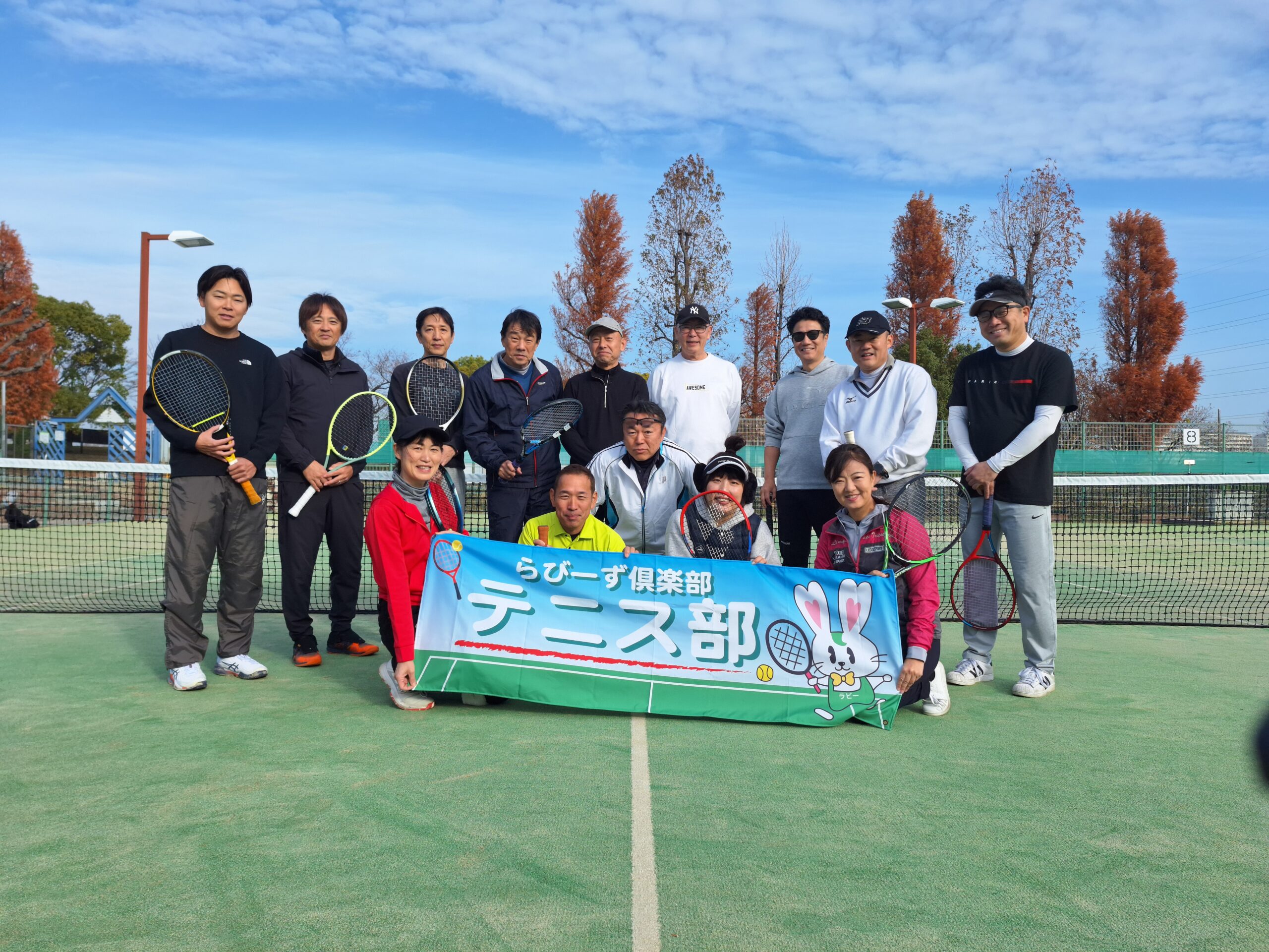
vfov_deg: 58.9
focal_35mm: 23
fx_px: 843
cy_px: 476
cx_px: 634
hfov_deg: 73.9
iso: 40
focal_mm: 5.54
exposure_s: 1/1366
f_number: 1.8
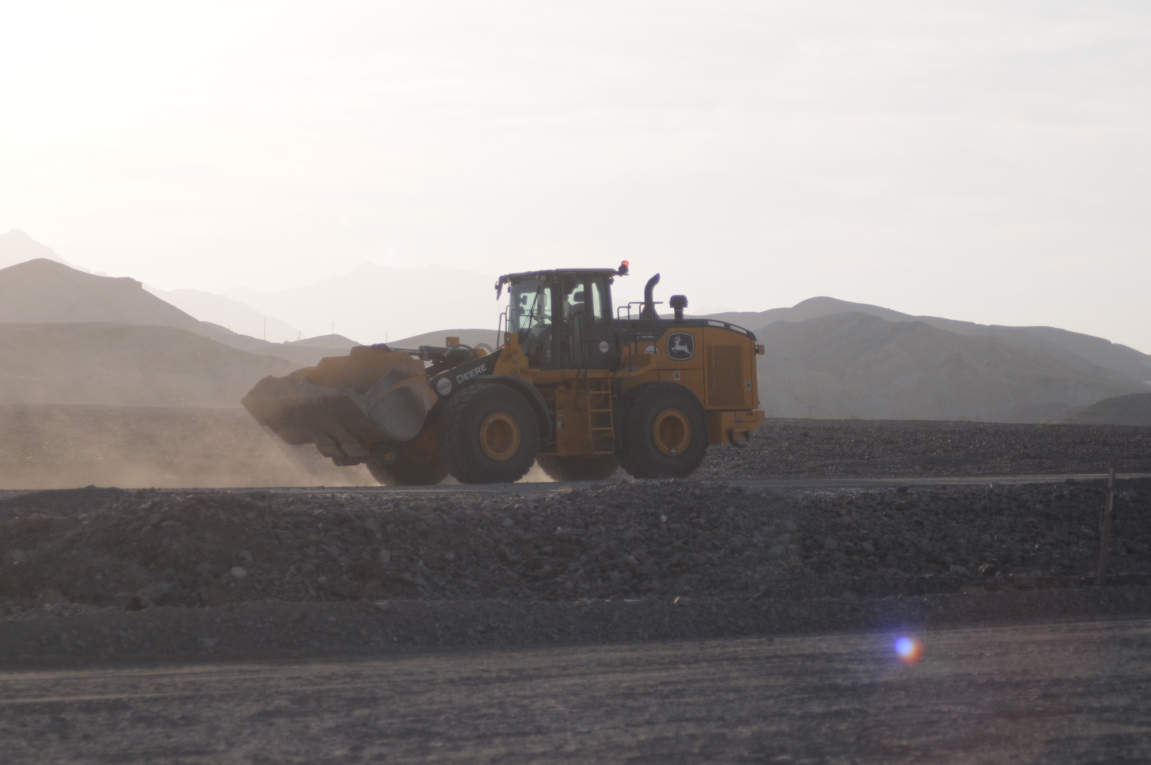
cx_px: 576
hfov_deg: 15.2
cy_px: 382
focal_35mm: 135
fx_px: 4311
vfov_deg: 10.1
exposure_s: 1/4000
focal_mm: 90
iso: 250
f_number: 4
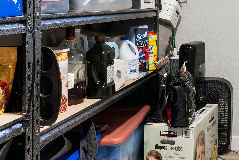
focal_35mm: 56
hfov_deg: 30.8
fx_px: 372
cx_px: 278
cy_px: 9
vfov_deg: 23.4
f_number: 8
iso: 500
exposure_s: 1/3
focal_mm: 19
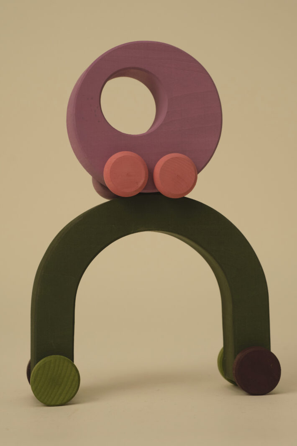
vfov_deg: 24.2
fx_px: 1039
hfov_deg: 16.3
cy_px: 223
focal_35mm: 84
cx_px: 148
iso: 800
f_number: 5.6
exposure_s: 1/250
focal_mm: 56
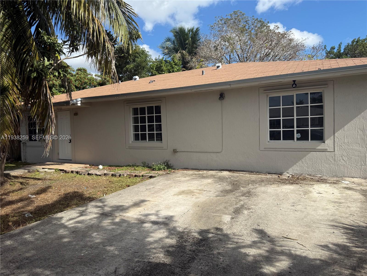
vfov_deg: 56.8
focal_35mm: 24
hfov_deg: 71.6
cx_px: 184
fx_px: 254
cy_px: 138
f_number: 1.78
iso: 80
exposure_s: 1/4673
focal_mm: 6.76
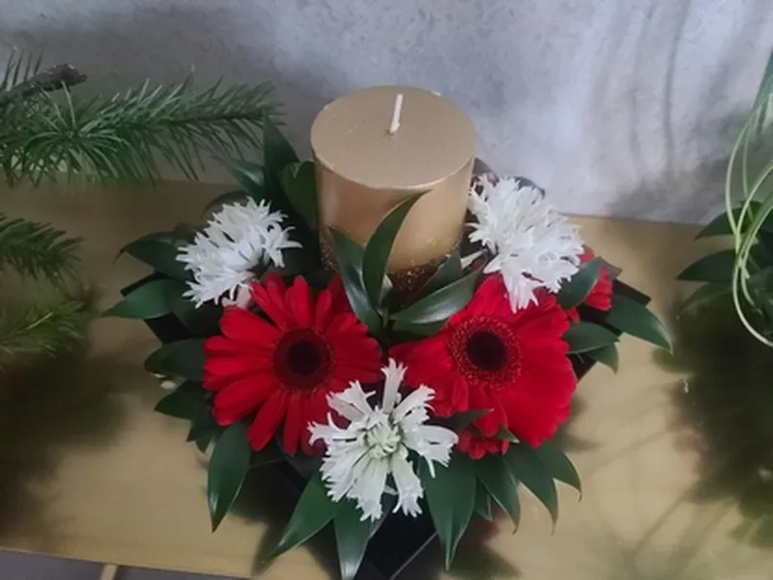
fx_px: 558
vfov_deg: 54.9
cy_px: 290
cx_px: 386
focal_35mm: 25
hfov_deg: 69.4
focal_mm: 7
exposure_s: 1/30
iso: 640
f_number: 1.8
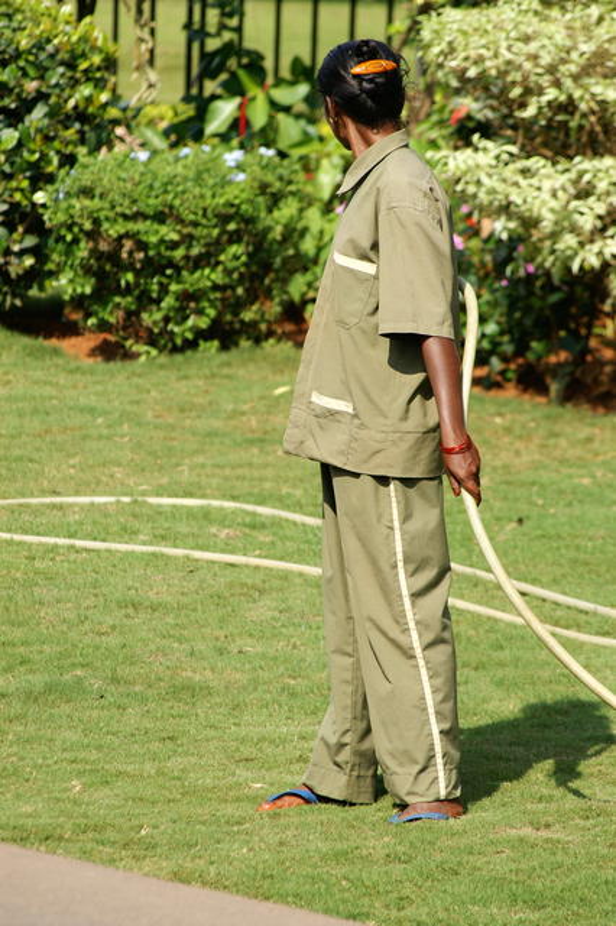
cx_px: 308
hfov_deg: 3.1
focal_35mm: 450
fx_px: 11562
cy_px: 463
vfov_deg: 4.6
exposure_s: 1/500
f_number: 8
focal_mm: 300
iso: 200
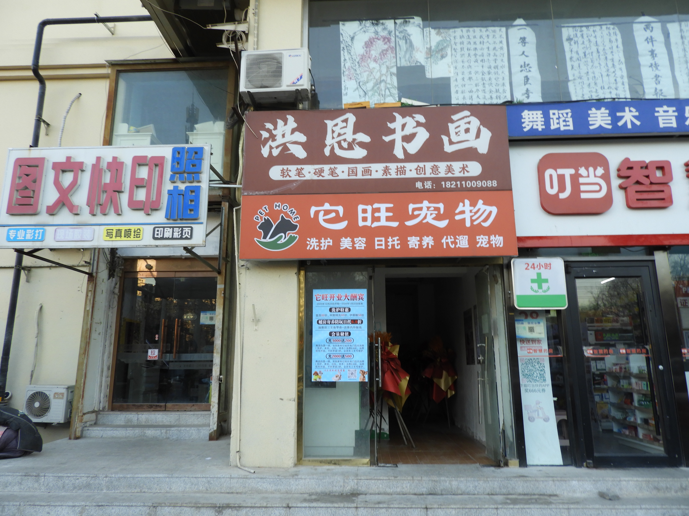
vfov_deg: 56.8
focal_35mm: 24
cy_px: 258
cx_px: 344
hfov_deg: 71.6
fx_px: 478
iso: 100
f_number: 3.3
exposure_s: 1/80
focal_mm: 4.3
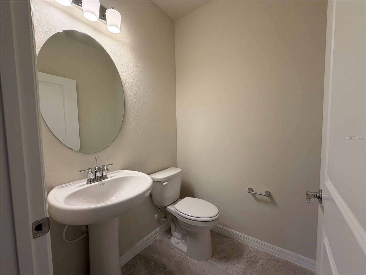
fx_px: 148
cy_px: 138
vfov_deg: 85.7
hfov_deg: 102.1
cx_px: 183
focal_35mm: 14
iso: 160
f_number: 2.2
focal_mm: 2.22
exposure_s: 1/120
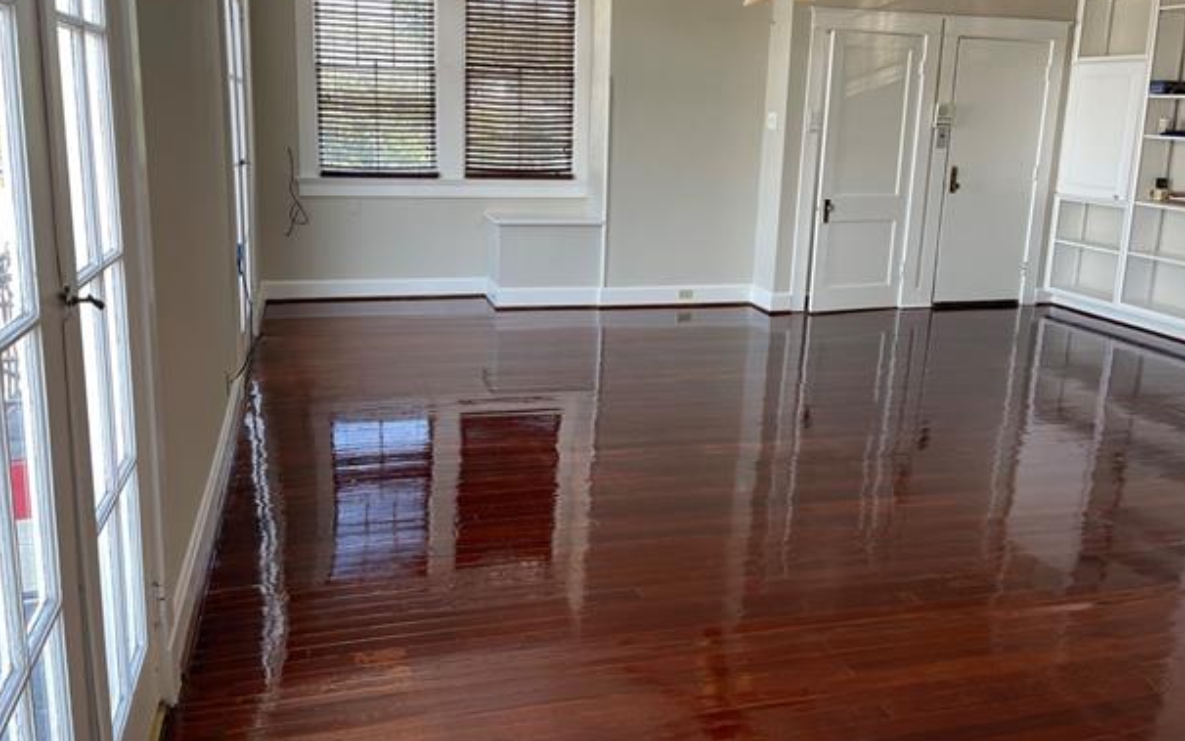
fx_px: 904
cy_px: 287
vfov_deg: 44.3
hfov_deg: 66.4
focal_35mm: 28
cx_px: 612
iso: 80
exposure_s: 1/121
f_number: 1.6
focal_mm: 5.1
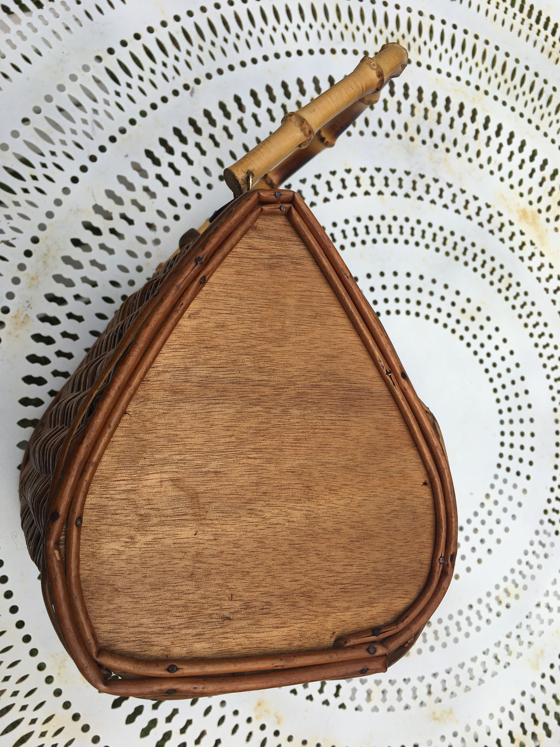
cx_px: 280
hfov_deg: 48.2
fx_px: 626
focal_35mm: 29
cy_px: 374
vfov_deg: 61.7
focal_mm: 4.15
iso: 25
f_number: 2.2
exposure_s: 1/1637
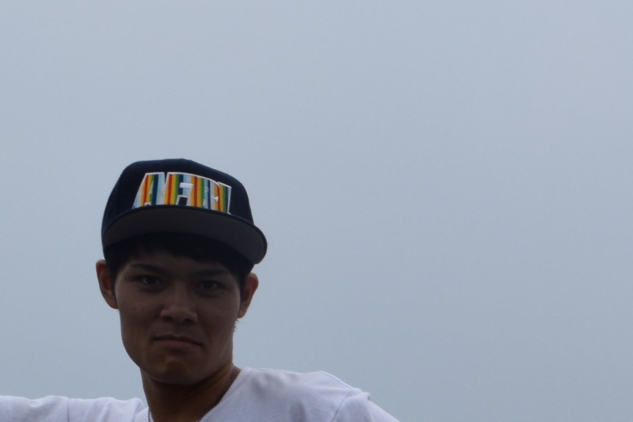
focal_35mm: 108
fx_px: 1899
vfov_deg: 11.5
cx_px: 787
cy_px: 821
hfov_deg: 17.9
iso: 200
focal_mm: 18
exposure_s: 1/320
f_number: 9
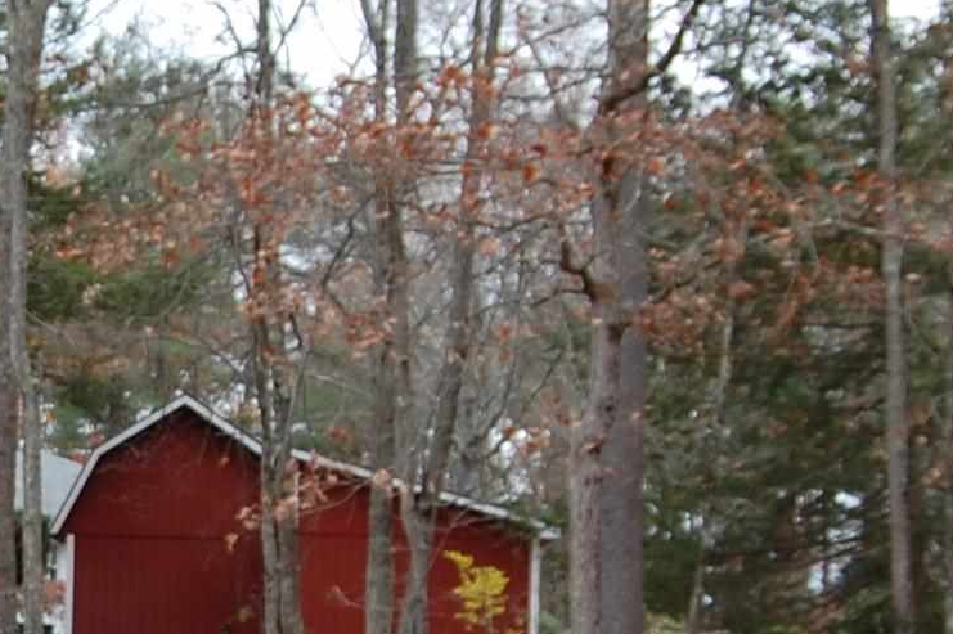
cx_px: -180
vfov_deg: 10.2
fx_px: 3545
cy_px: 602
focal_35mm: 134
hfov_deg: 14.8
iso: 220
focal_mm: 22
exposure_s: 1/125
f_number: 5.6
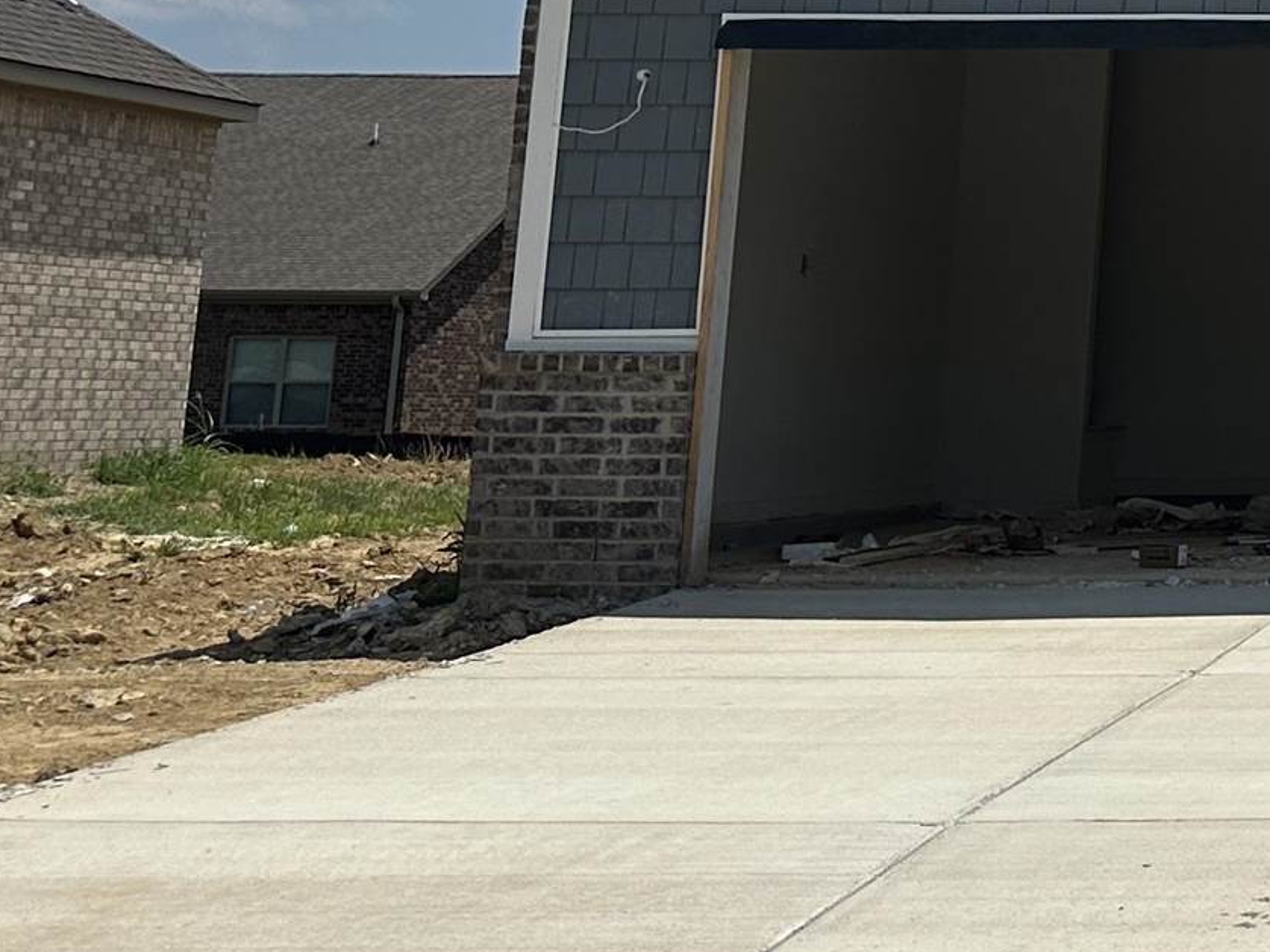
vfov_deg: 15.9
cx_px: 1943
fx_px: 3228
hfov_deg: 19.3
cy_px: -314
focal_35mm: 88
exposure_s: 1/10753
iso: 80
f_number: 1.78
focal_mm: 6.86
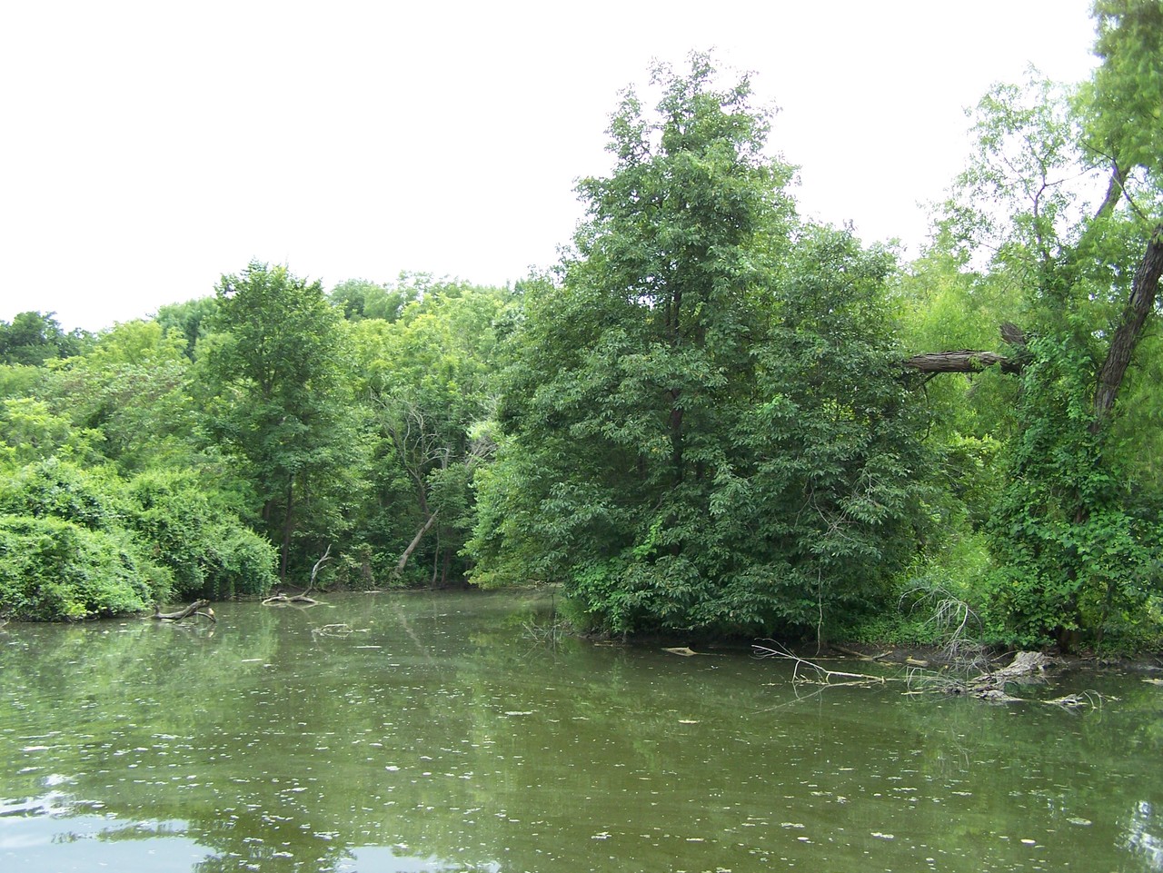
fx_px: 1277
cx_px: 582
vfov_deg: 37.7
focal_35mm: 38
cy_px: 436
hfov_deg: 49.0
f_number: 2.8
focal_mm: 6.3
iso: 80
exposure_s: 1/250
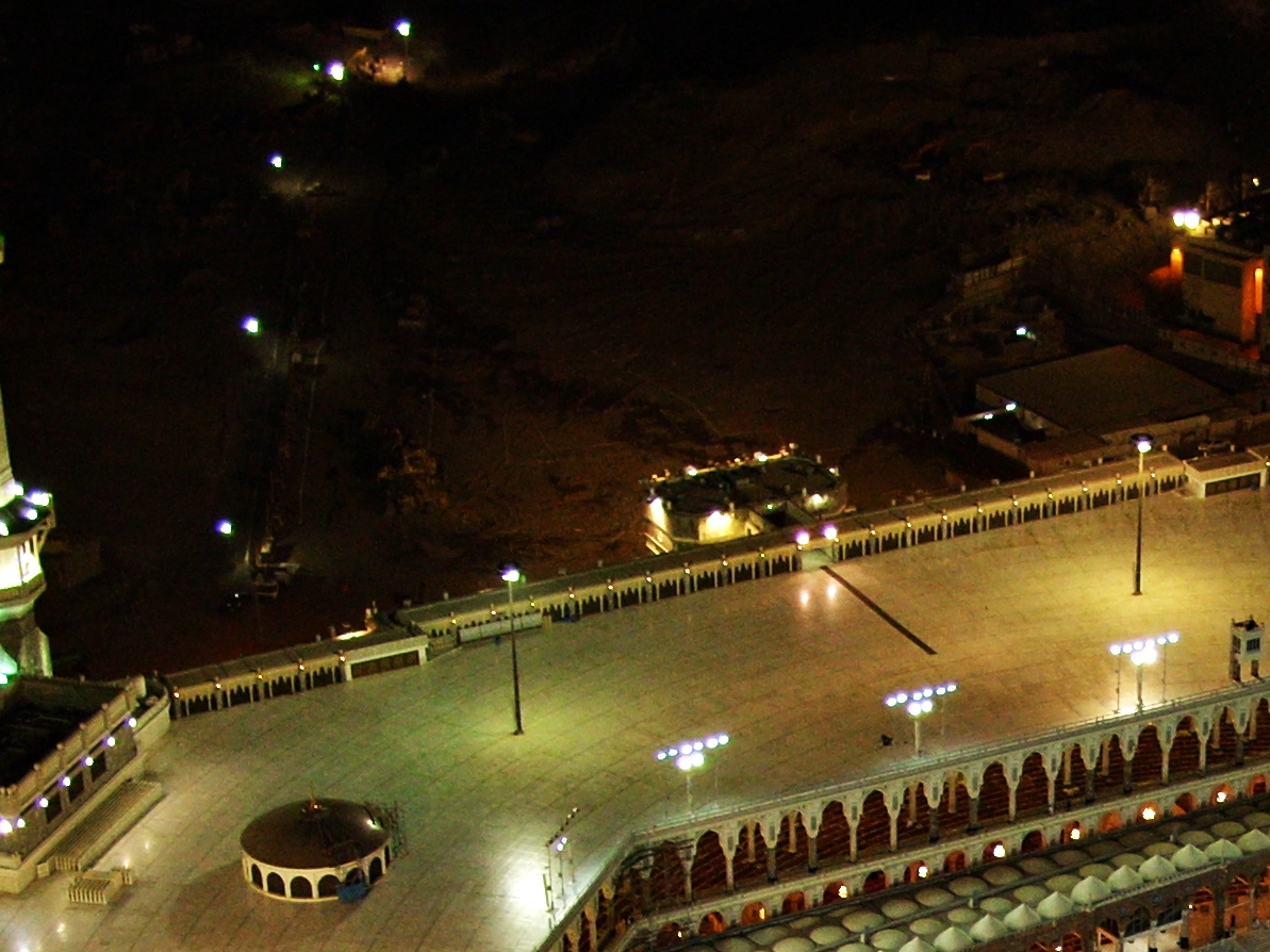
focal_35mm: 104
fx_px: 3814
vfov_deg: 13.9
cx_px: 1075
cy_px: 1100
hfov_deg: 18.7
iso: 200
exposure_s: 1/30
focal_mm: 7.8
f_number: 2.8
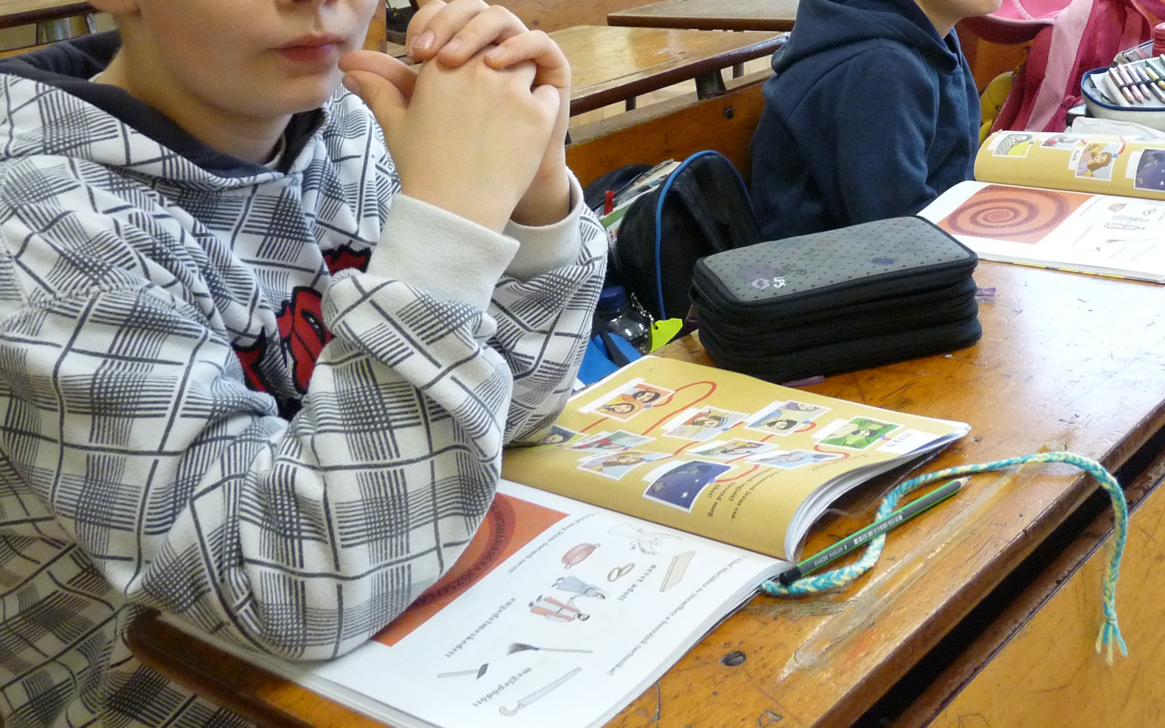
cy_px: 115
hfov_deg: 43.1
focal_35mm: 45
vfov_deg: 27.8
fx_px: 1429
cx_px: 857
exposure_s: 1/30
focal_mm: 4.8
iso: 400
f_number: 2.8
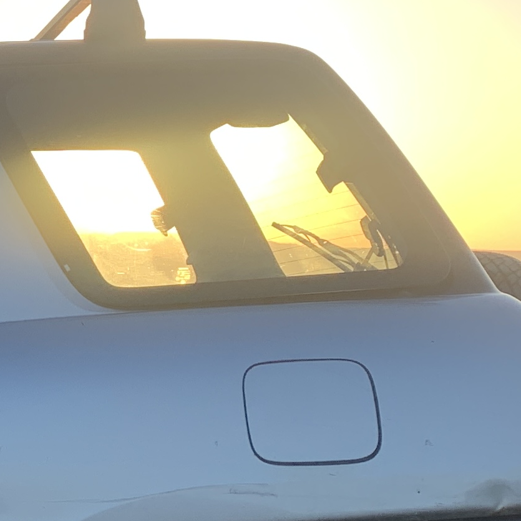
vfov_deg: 15.7
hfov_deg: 14.0
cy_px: 222
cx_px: -411
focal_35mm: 111
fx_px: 1890
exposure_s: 1/271
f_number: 1.8
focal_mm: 4.25
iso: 25
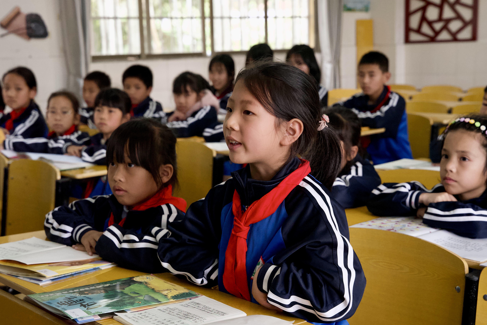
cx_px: 229
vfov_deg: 22.8
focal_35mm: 59
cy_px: 183
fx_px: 803
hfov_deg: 33.7
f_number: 5.6
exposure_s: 1/400
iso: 3200
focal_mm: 50.3
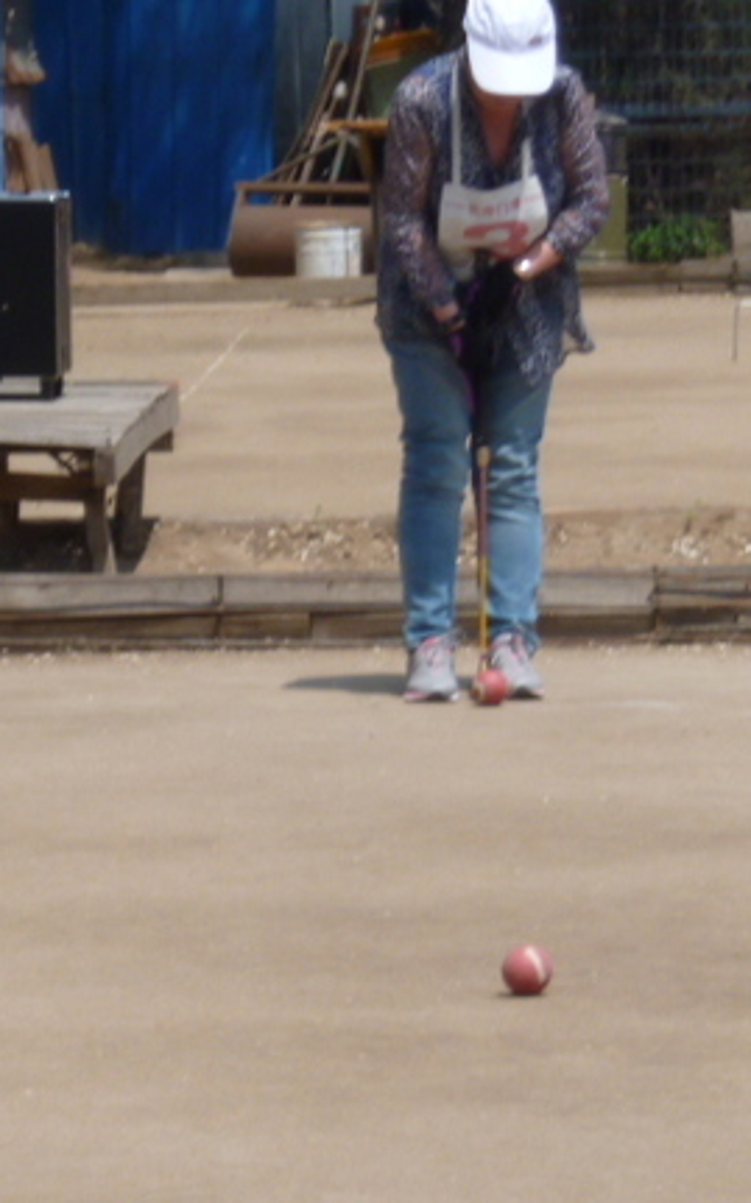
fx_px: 9965
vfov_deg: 6.9
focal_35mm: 304
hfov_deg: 4.3
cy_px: 606
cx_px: 631
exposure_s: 1/320
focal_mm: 21.5
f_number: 6.4
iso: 100
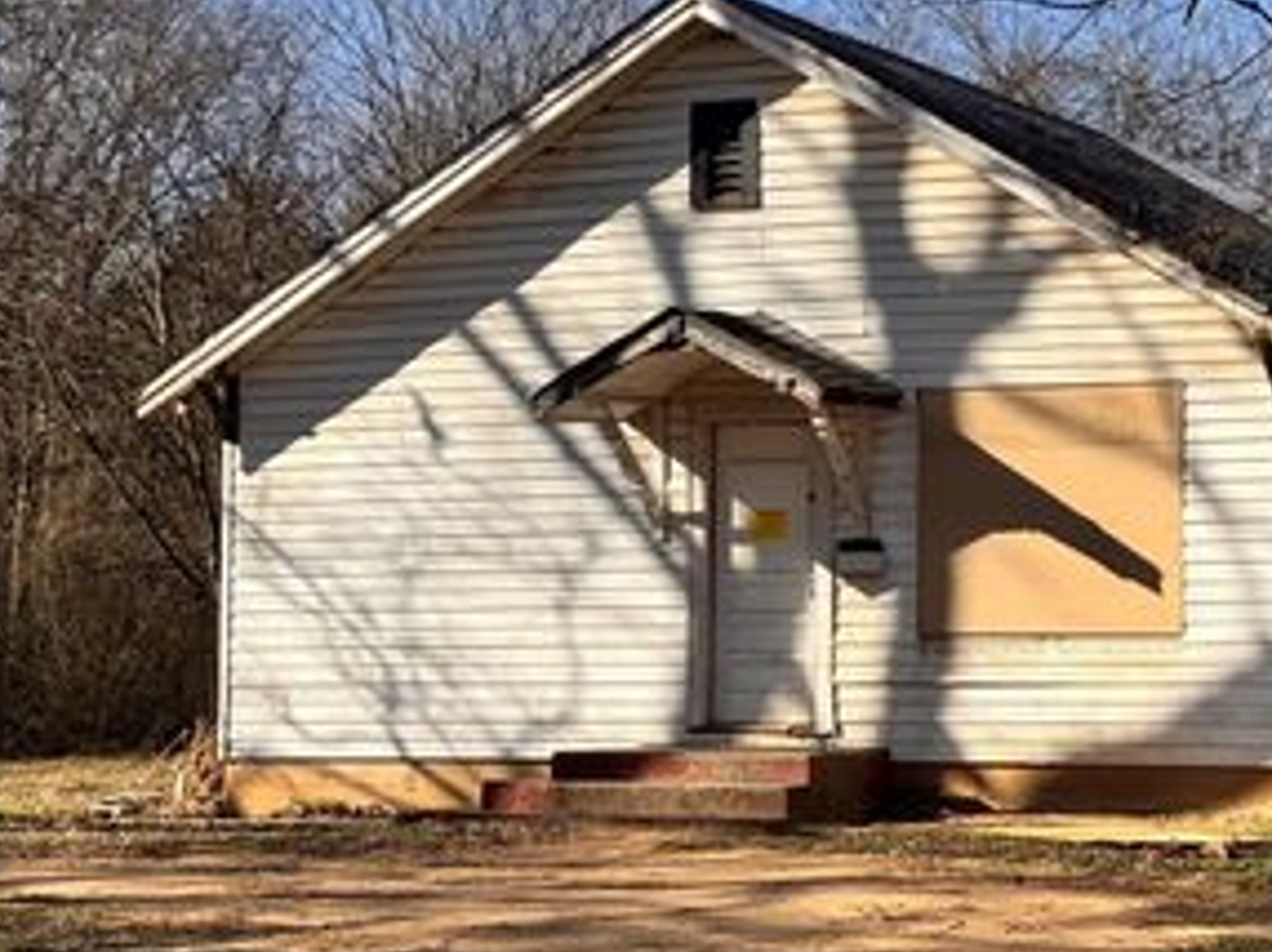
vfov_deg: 17.5
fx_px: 3084
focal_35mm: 84
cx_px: 978
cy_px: 278
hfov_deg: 23.0
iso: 64
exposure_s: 1/4049
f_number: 1.78
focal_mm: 6.76
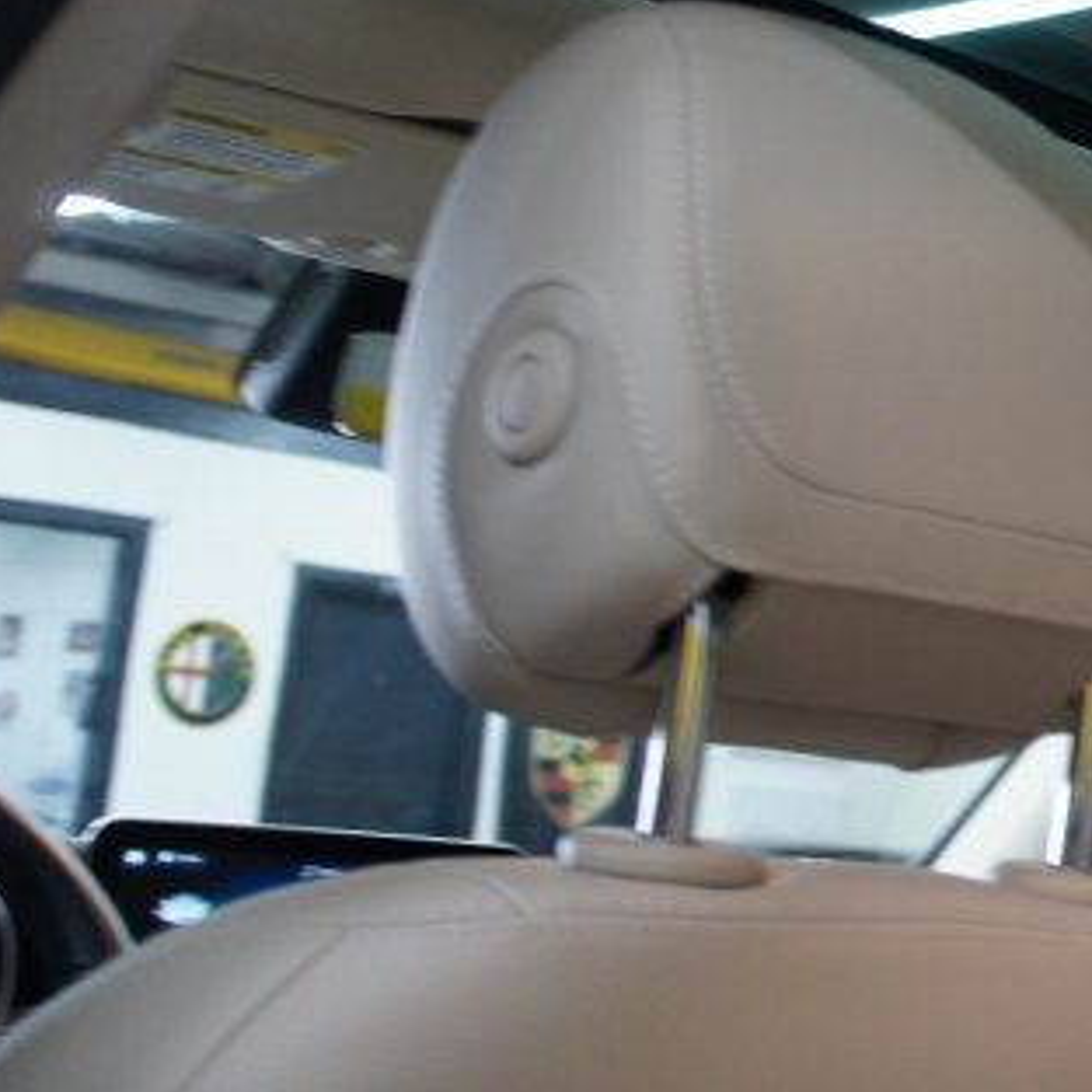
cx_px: 1765
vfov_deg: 22.8
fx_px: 2677
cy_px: 249
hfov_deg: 19.3
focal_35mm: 75
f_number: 3.5
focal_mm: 18
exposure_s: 1/30
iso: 500
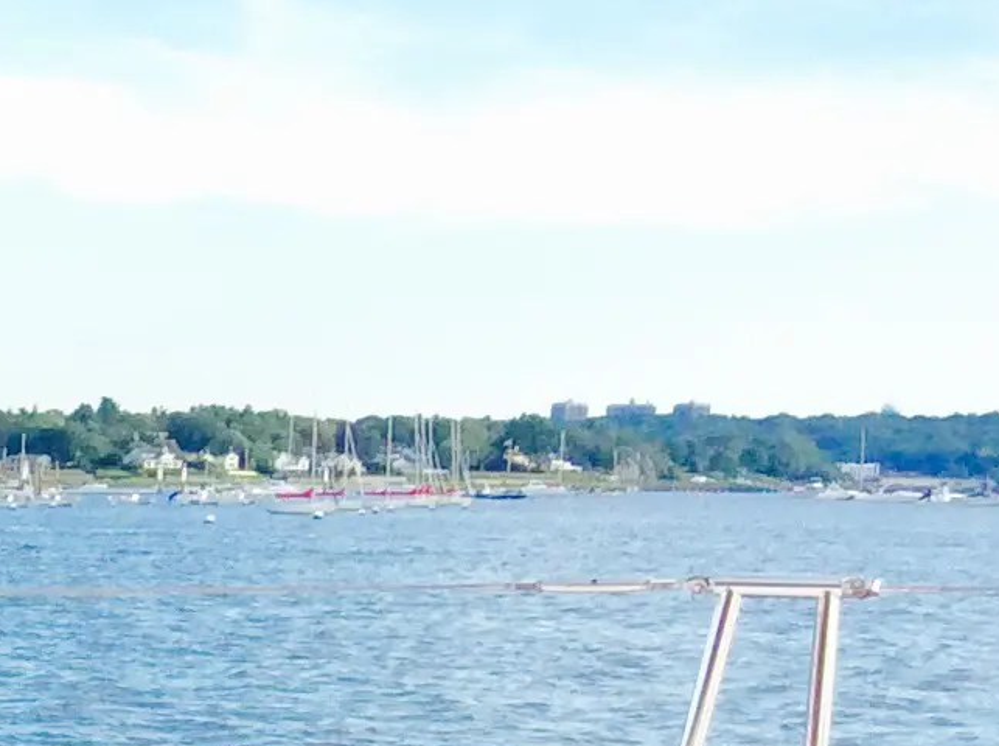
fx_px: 3717
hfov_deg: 13.9
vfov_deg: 11.0
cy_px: 1155
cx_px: -722
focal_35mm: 129
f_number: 2.4
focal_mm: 3.3
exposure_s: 1/555
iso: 32
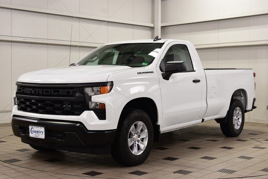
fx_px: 402
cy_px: 90
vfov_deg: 25.1
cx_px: 134
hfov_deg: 36.9
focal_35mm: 54
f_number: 7.1
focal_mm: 36
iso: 450
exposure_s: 1/30
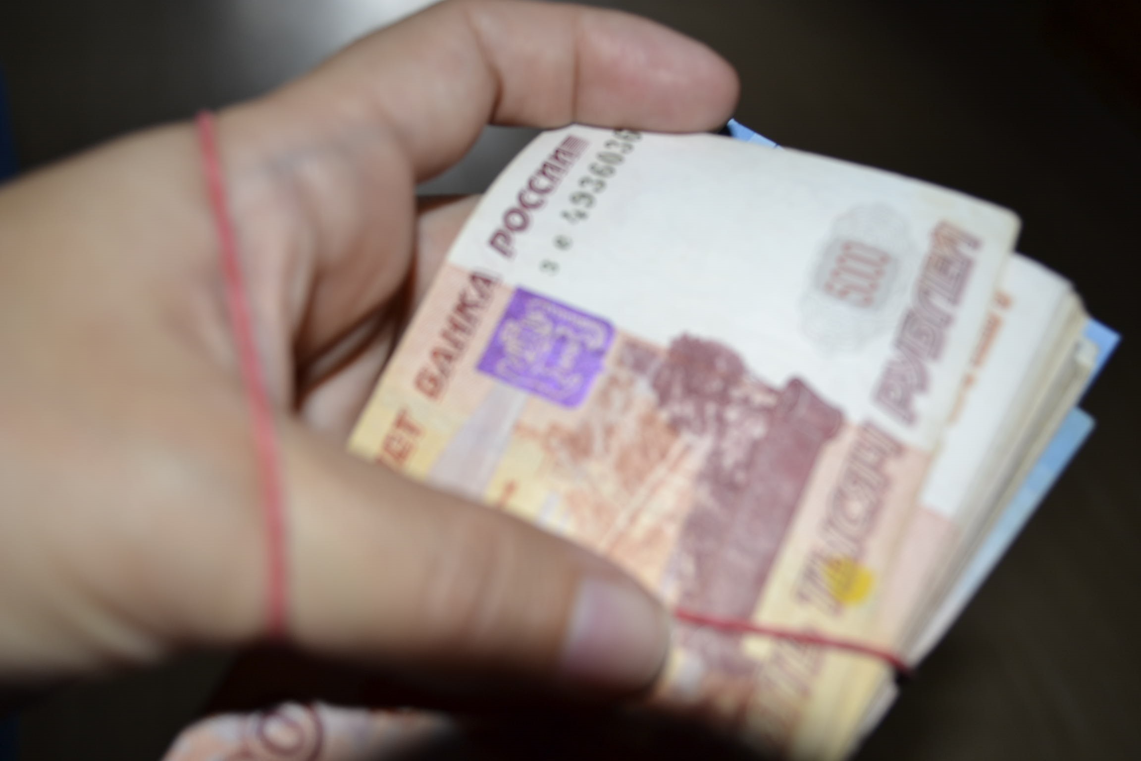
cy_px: 380
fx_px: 1141
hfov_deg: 53.1
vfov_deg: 36.9
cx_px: 570
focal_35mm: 36
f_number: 4
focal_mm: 24
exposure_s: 1/60
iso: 125
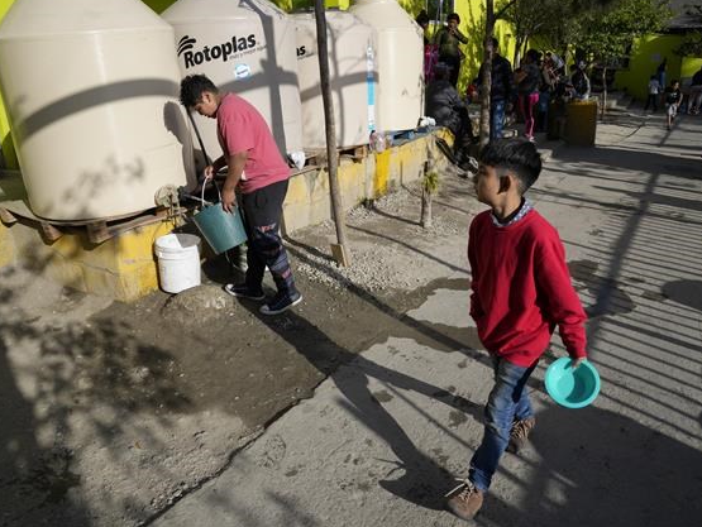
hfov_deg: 65.3
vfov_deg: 51.4
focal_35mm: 27
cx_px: 363
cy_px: 257
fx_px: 548
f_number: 9
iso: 200
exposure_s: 1/400
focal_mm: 24
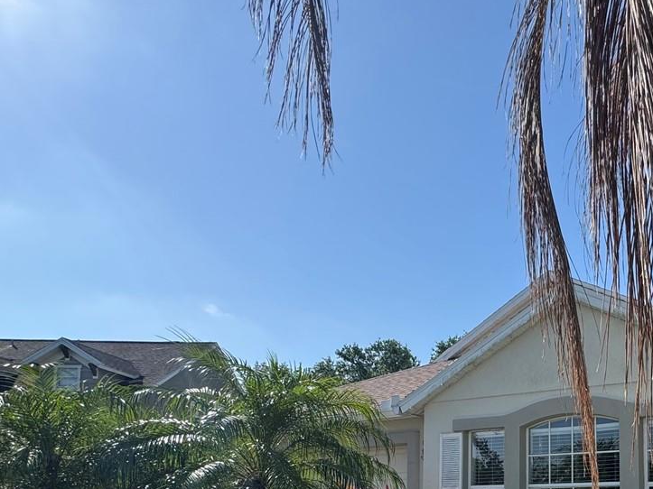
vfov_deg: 40.9
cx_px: 592
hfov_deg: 51.3
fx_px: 585
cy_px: 465
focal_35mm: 31
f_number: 2.2
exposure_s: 1/1600
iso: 50
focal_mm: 2.22
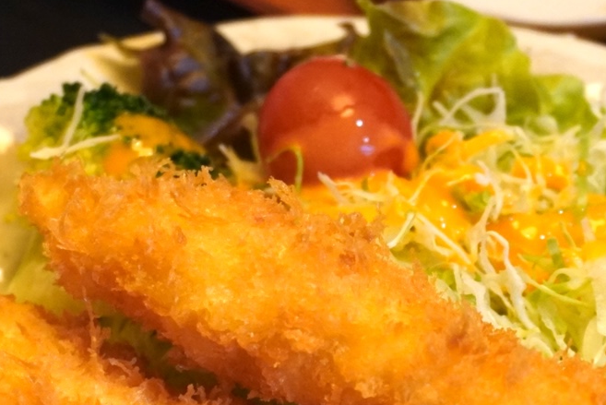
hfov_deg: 17.3
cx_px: 353
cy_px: 350
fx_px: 1988
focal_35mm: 118
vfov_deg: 11.6
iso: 2500
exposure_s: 1/60
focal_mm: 32
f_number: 5
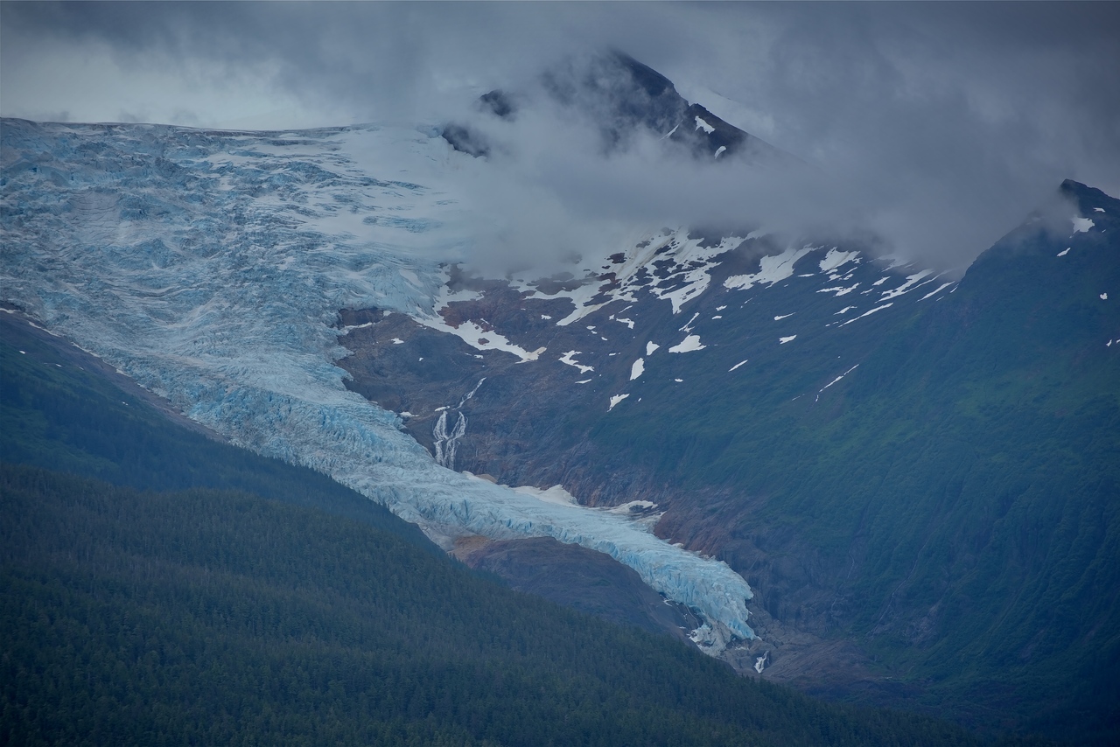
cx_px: 560
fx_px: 5601
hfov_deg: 11.4
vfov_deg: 7.6
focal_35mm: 180
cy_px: 374
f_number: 8
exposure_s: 1/400
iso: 100
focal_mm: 180
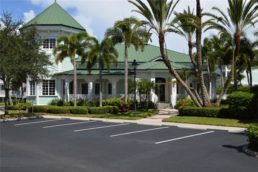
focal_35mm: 36
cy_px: 86
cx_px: 129
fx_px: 258
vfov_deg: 36.8
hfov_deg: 53.2
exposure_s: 1/320
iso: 100
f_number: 9
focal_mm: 24
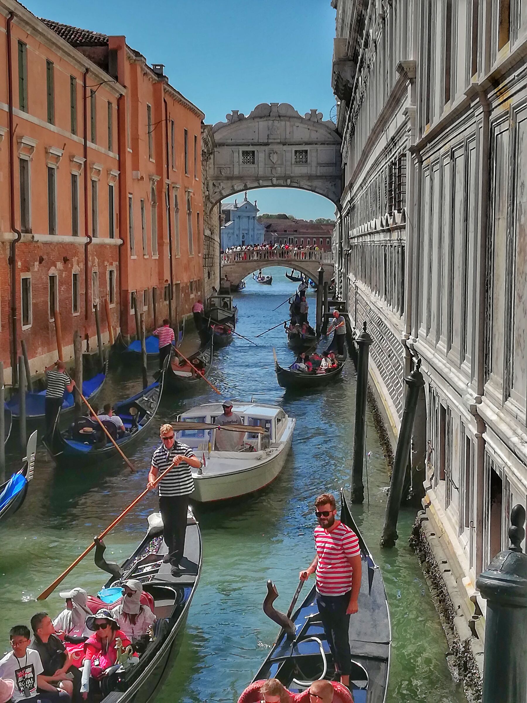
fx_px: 1340
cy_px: 352
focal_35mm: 66
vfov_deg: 29.4
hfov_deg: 22.3
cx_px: 264
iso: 50
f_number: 2.2
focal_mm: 3.81
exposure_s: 1/1686
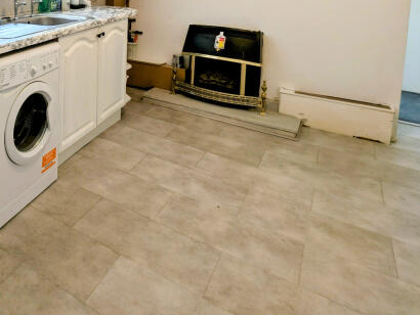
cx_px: 49
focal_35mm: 30
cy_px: 7
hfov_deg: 53.2
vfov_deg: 41.3
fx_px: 364
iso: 38
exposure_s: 1/51
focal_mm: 2.23
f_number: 1.95
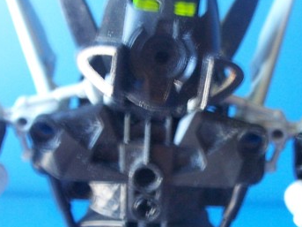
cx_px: 173
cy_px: 131
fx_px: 794
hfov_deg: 21.5
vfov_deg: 16.2
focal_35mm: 91
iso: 200
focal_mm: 8
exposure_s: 1/4
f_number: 3.4
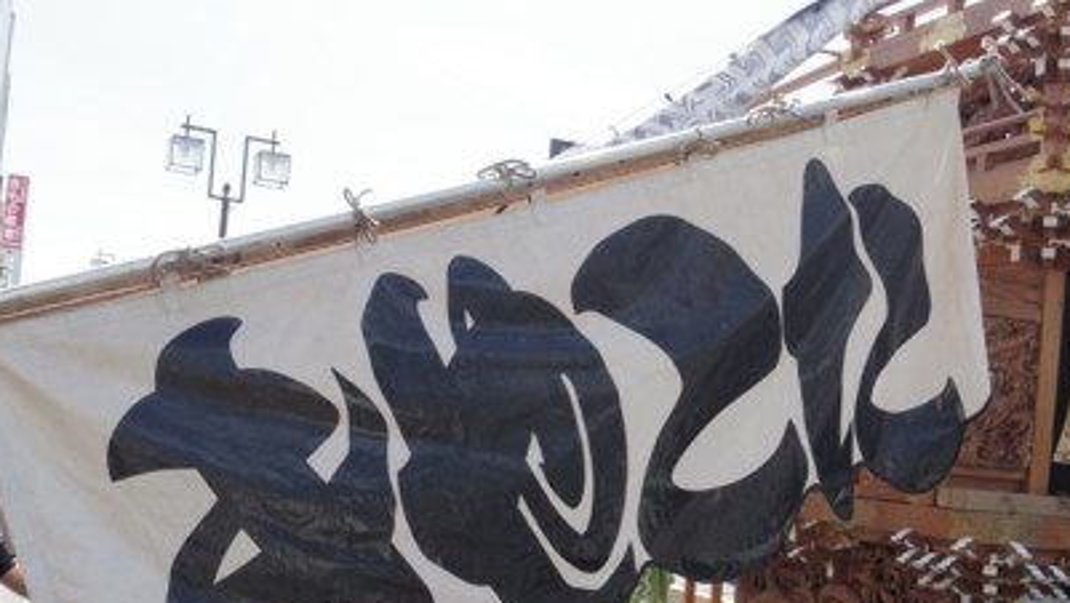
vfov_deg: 27.0
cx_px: 507
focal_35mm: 44
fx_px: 1249
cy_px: 408
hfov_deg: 46.4
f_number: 4
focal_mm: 7.9
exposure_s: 1/500
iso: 200
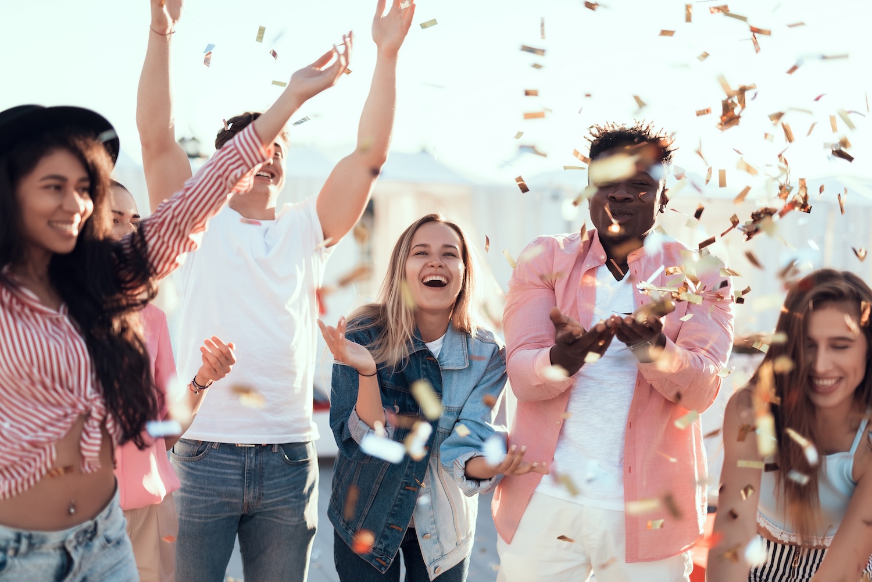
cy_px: 291
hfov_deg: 39.6
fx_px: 1211
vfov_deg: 27.0
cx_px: 436
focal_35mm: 50
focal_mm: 50
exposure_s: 1/4000
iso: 100
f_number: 1.4
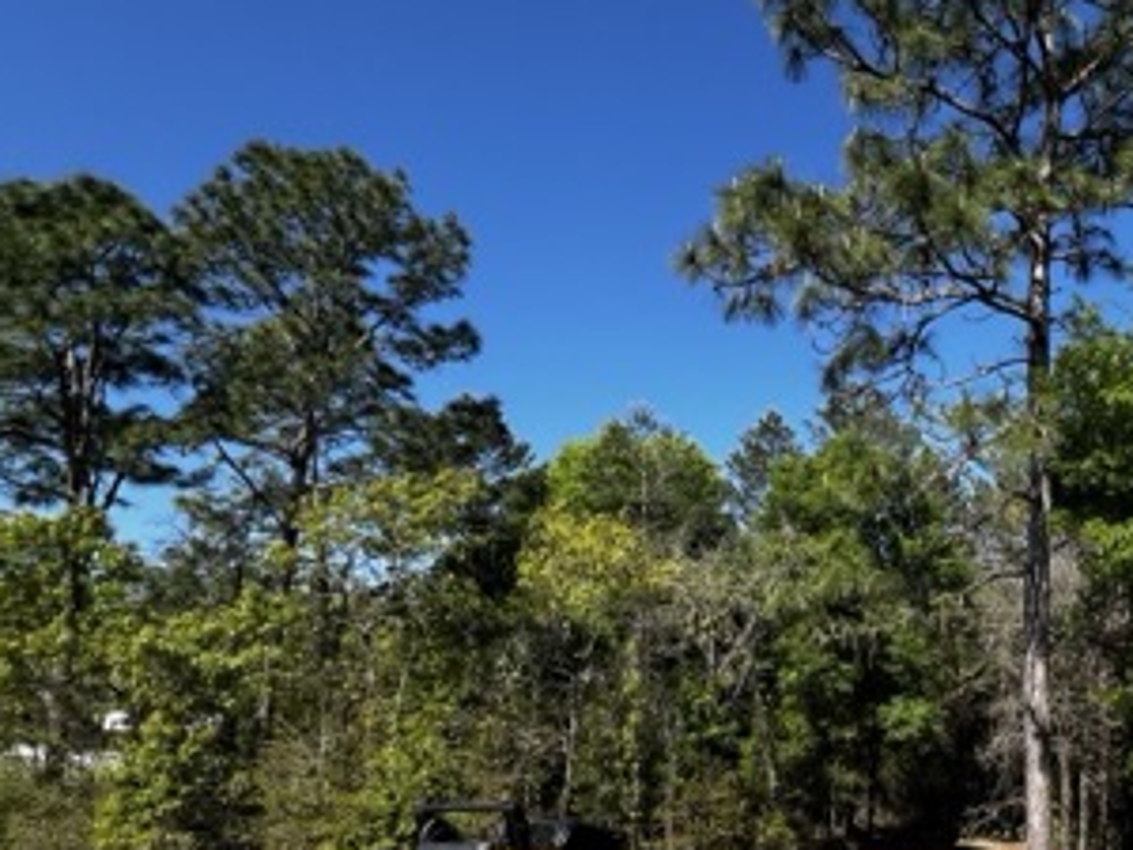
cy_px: 608
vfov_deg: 51.4
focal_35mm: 26
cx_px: 925
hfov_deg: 61.1
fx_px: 851
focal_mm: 1.57
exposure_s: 1/779
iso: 32
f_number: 1.8
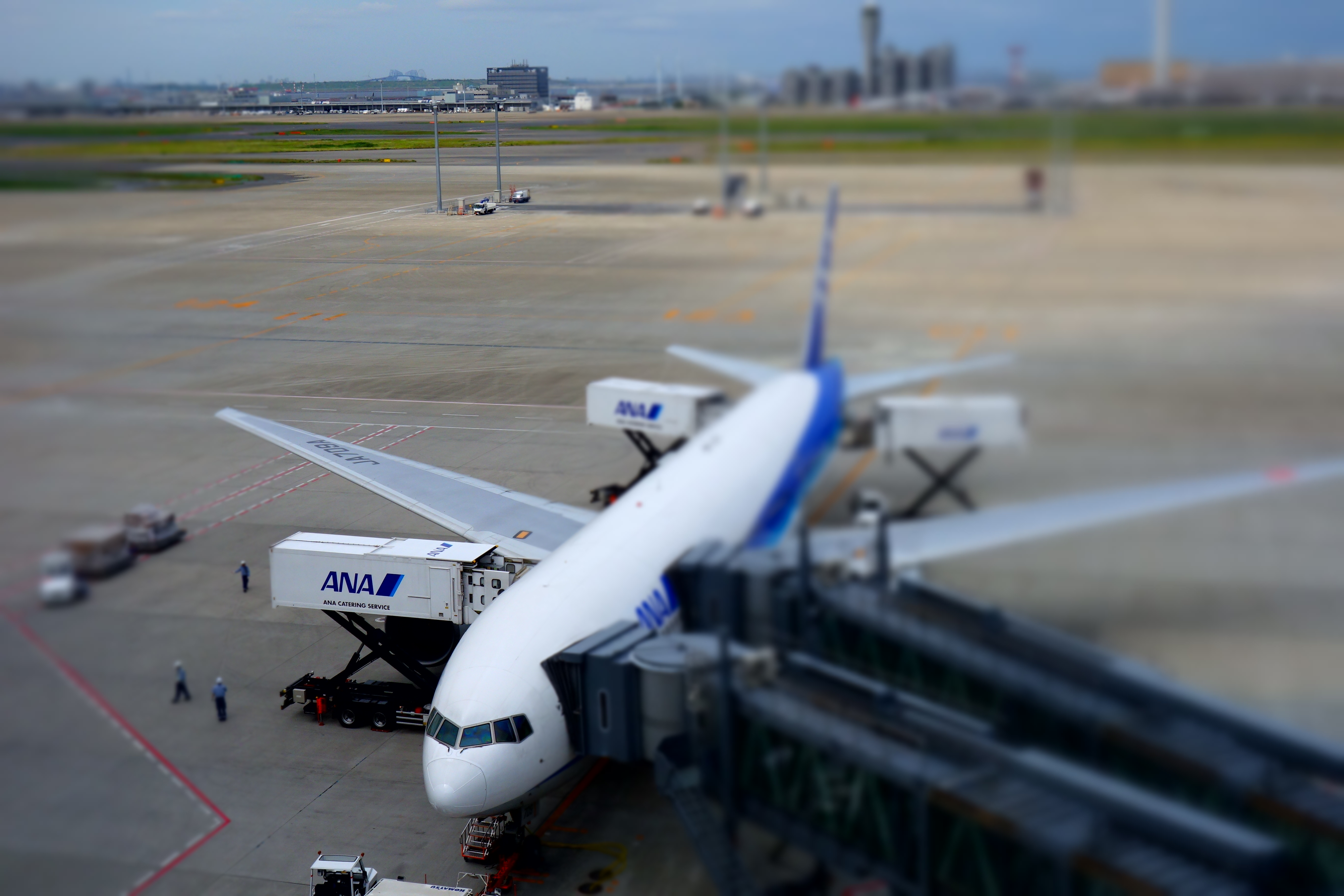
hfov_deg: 41.9
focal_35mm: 47
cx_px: 672
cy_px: 448
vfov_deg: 28.6
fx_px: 1755
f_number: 5.6
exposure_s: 1/1600
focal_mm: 17.6
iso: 200
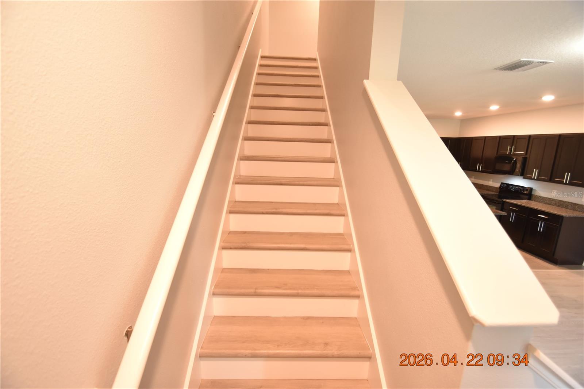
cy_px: 194
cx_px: 292
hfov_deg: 100.4
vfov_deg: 77.3
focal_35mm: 15
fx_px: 243
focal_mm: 10
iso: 800
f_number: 3.5
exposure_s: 1/20
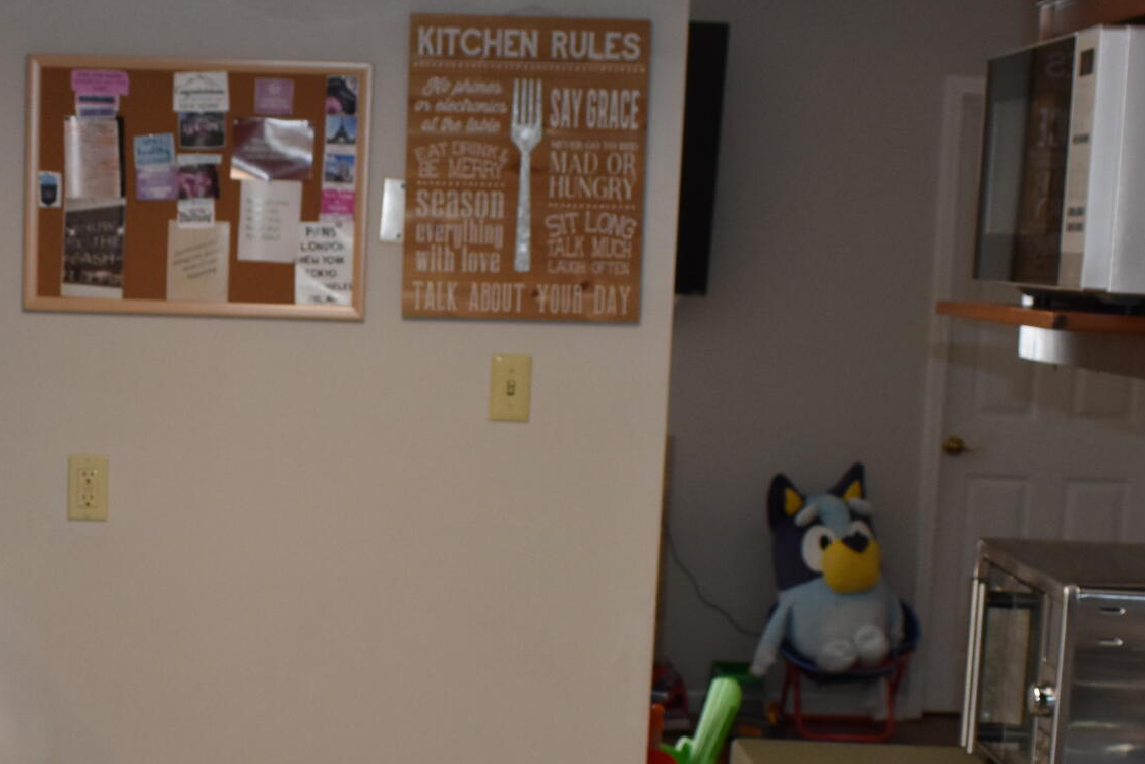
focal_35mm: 72
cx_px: 244
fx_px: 2290
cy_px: 593
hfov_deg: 27.6
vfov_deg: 18.8
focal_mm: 18
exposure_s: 1/100
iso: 800
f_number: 5
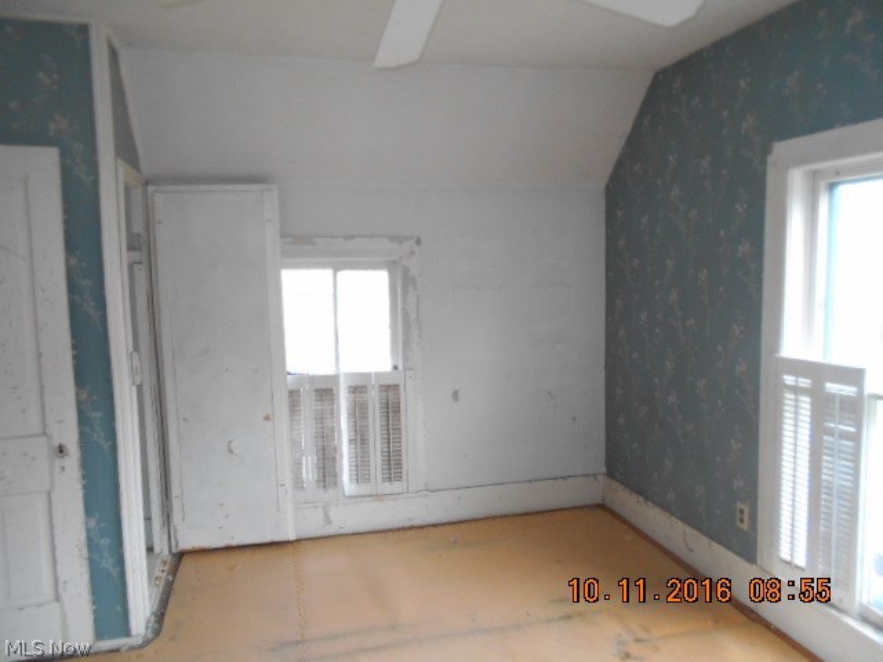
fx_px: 663
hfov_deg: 67.3
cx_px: 442
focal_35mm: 26
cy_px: 331
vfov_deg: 53.1
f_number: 3.2
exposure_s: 1/30
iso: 400
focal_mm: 4.6
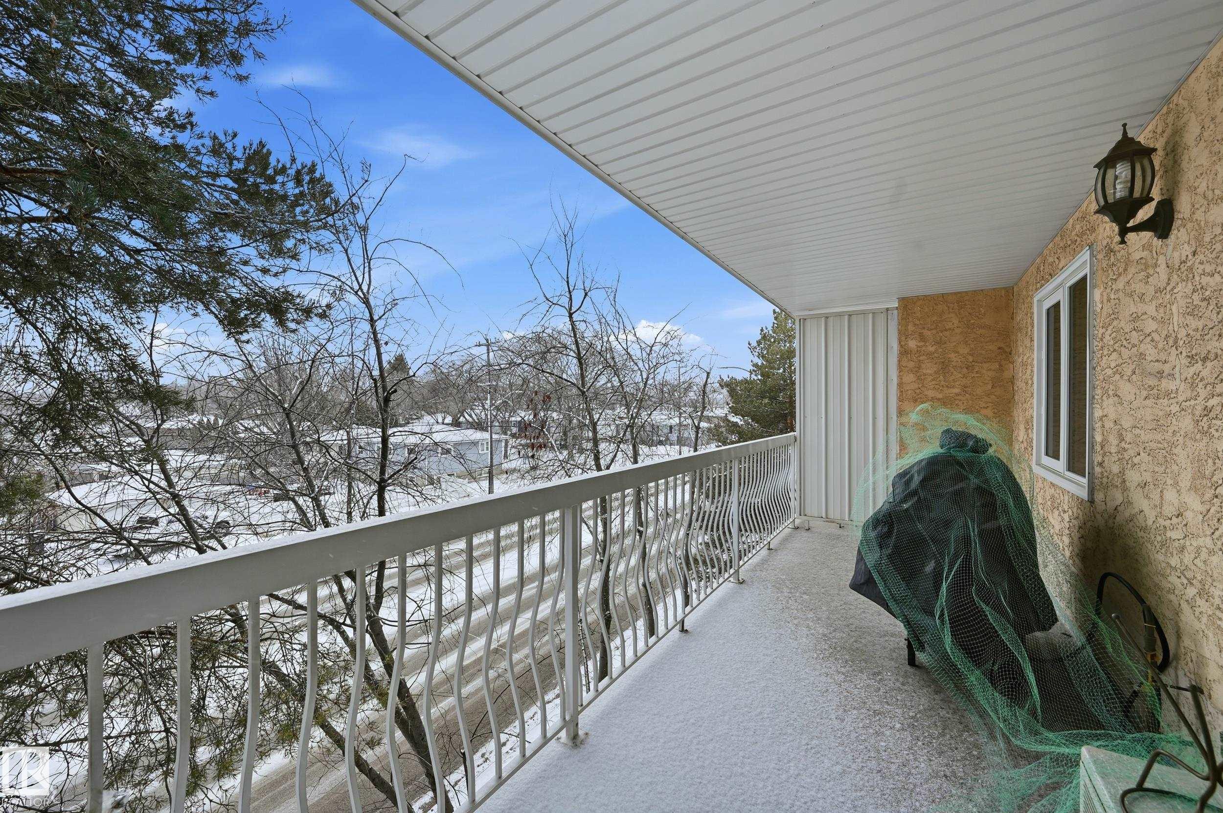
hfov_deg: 104.3
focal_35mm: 14
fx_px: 475
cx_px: 612
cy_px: 406
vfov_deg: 81.1
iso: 100
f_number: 8
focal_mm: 14
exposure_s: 1/640
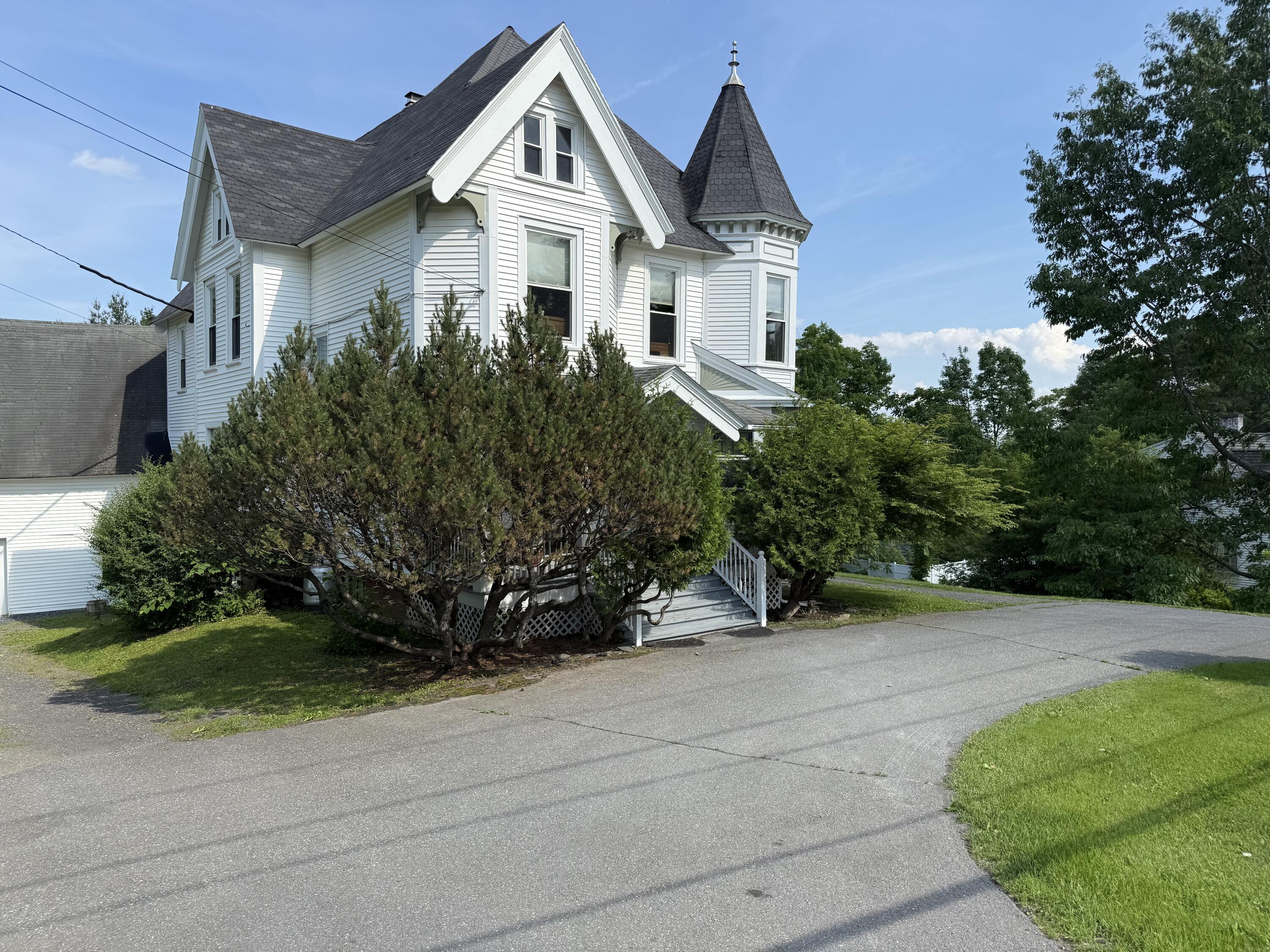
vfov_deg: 56.8
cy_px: 476
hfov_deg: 71.6
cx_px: 635
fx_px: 881
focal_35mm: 24
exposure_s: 1/3425
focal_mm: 6.76
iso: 80
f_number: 1.78
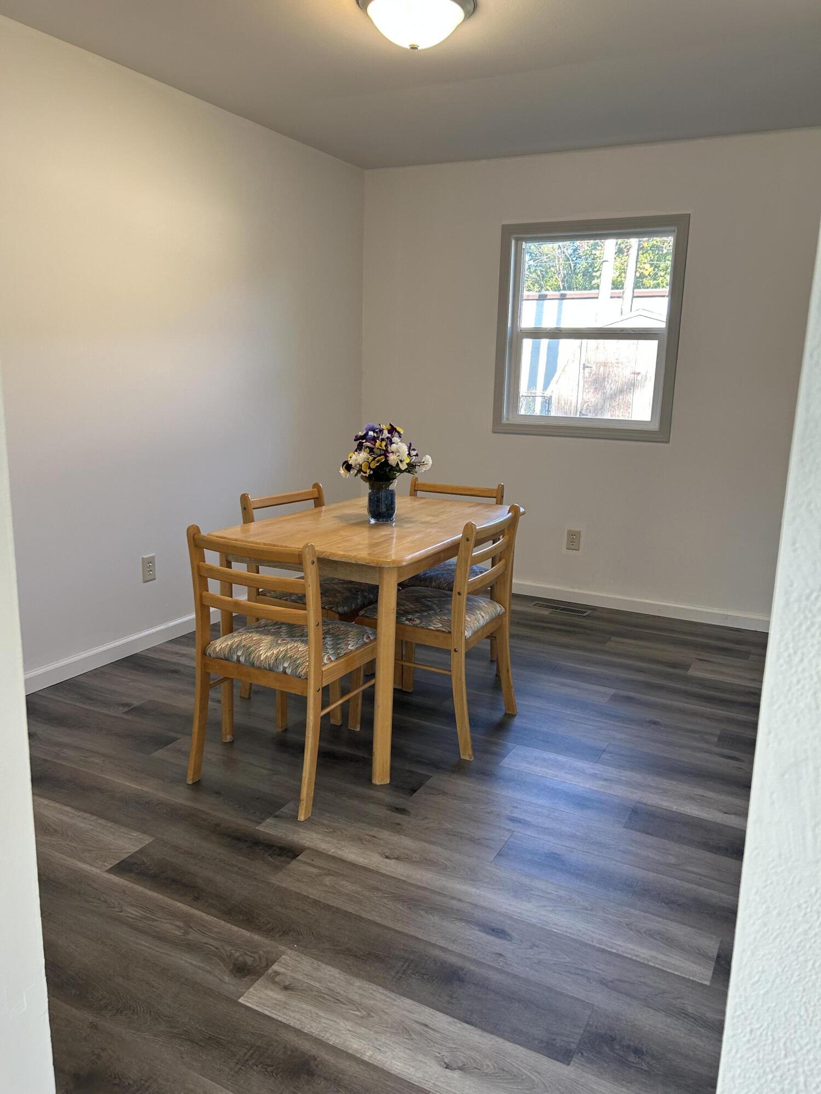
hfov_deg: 53.1
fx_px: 822
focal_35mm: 26
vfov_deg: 67.3
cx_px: 410
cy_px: 547
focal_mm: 5.7
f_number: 1.5
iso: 100
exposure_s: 1/120
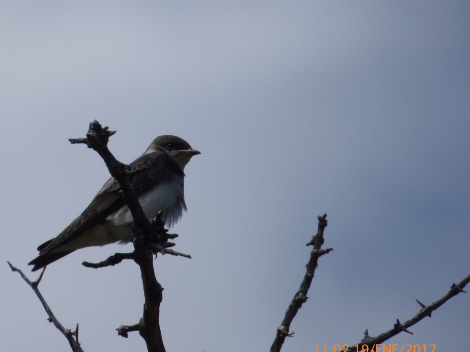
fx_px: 19344
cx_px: 189
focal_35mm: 1425
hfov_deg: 1.4
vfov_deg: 1.0
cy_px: 179
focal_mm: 211.7
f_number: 5.8
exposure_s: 1/800
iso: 100
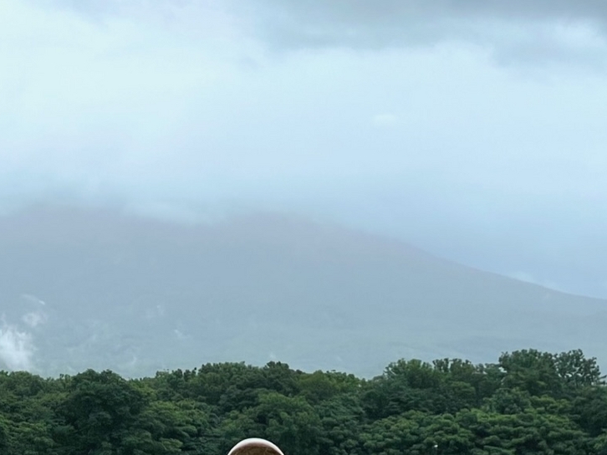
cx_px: 245
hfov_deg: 22.7
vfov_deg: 17.2
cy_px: 211
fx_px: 1508
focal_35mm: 86
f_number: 2
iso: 25
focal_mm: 6
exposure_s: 1/813
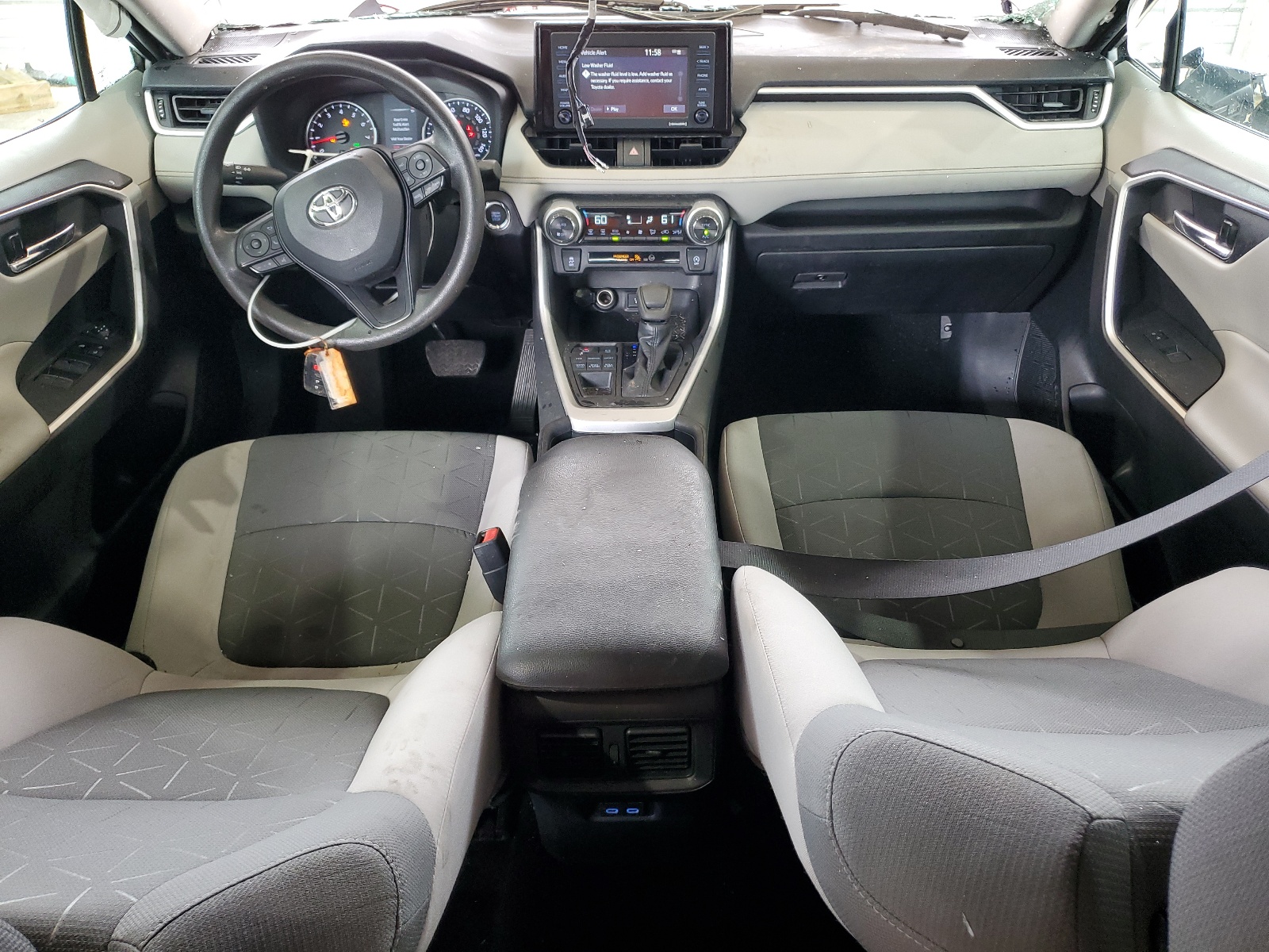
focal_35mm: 26
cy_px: 476
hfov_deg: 67.3
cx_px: 634
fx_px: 953
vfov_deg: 53.1
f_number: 1.5
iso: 104
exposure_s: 1/60.2
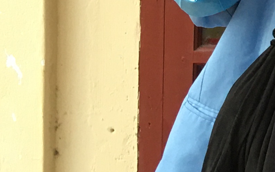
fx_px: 1177
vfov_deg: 8.1
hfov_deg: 11.0
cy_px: -105
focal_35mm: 157
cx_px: 691
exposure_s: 1/33
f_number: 2.2
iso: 50
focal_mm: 4.15
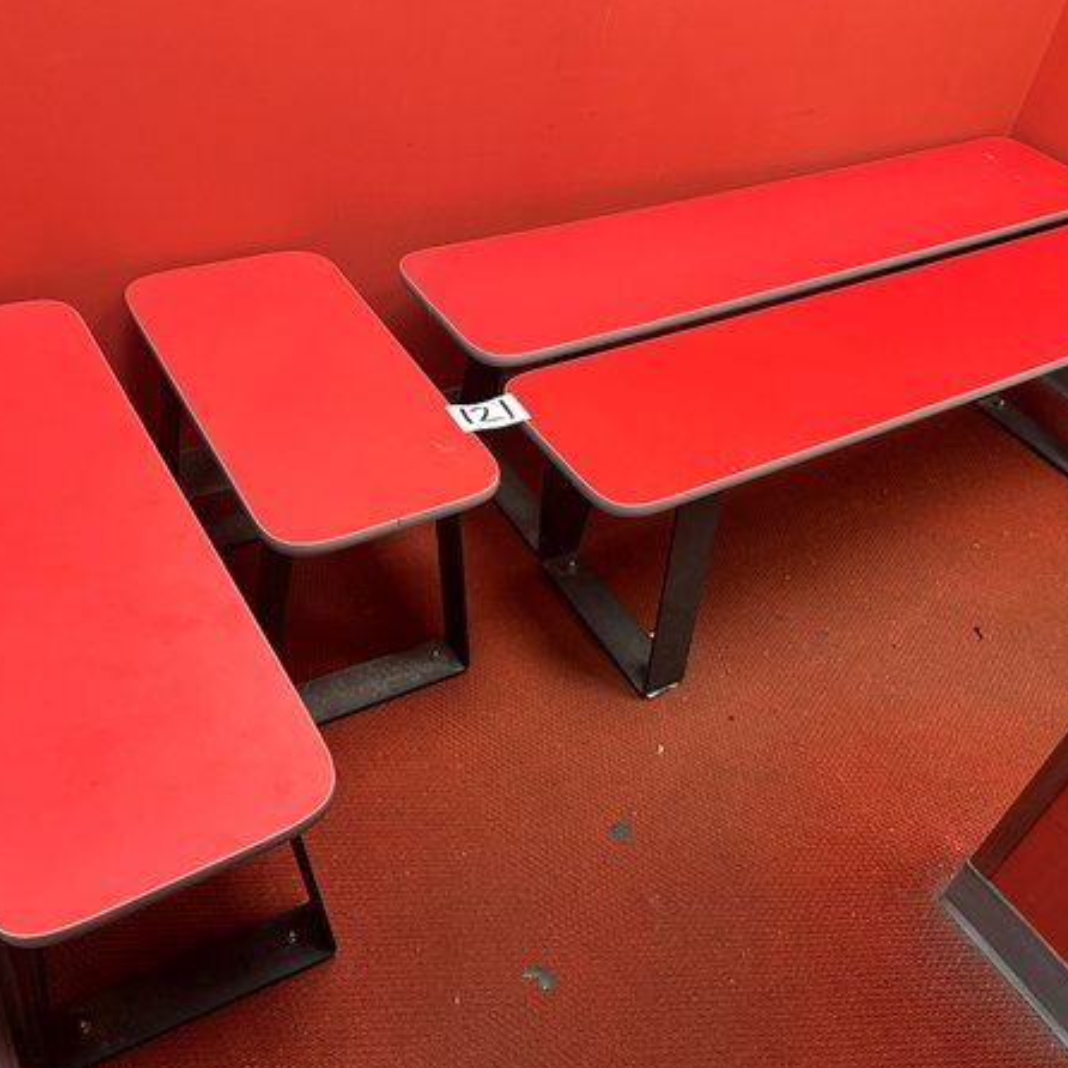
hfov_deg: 54.0
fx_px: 1047
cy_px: 557
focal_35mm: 30
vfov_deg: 54.0
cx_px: 550
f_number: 1.78
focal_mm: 6.86
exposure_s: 1/60
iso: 320
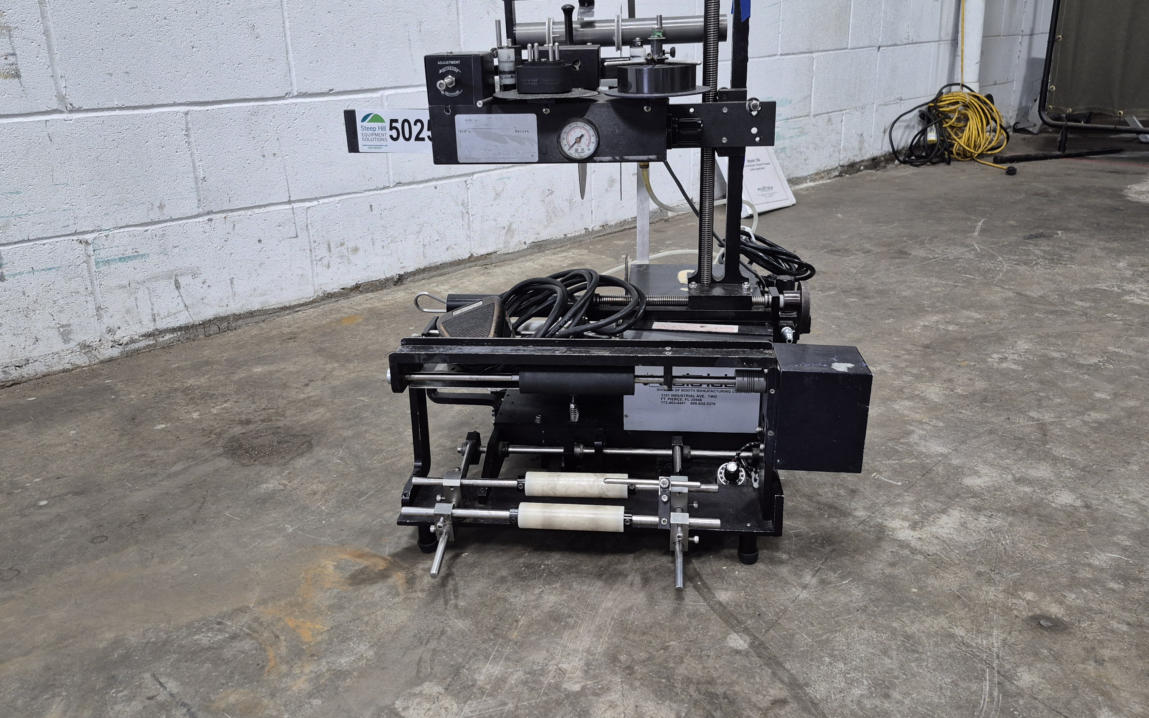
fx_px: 877
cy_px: 315
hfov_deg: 66.5
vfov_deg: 44.5
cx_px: 577
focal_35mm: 28
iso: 400
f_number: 1.8
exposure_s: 1/120
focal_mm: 5.4
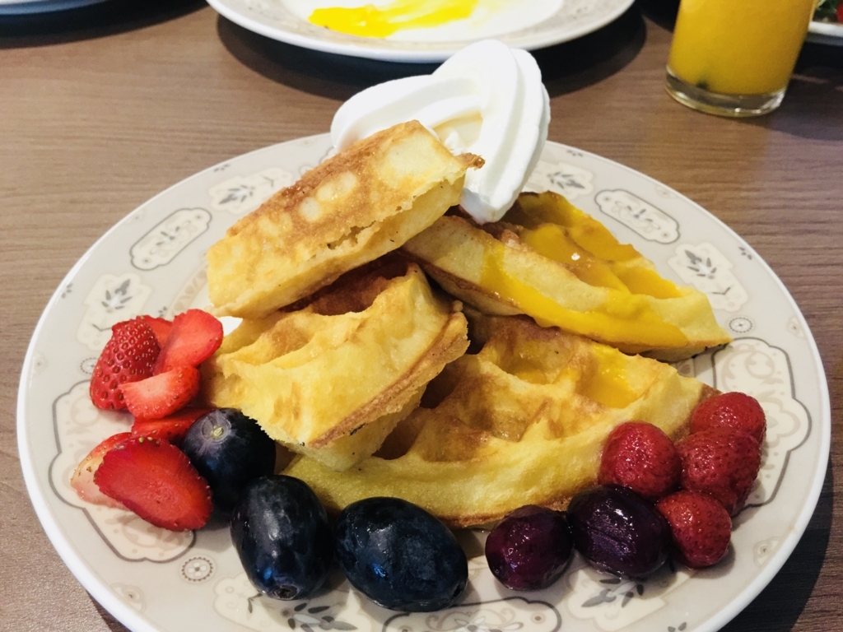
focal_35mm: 29
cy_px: 316
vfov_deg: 48.2
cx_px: 422
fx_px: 706
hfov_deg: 61.7
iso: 160
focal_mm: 4.15
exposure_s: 1/8
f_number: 2.2
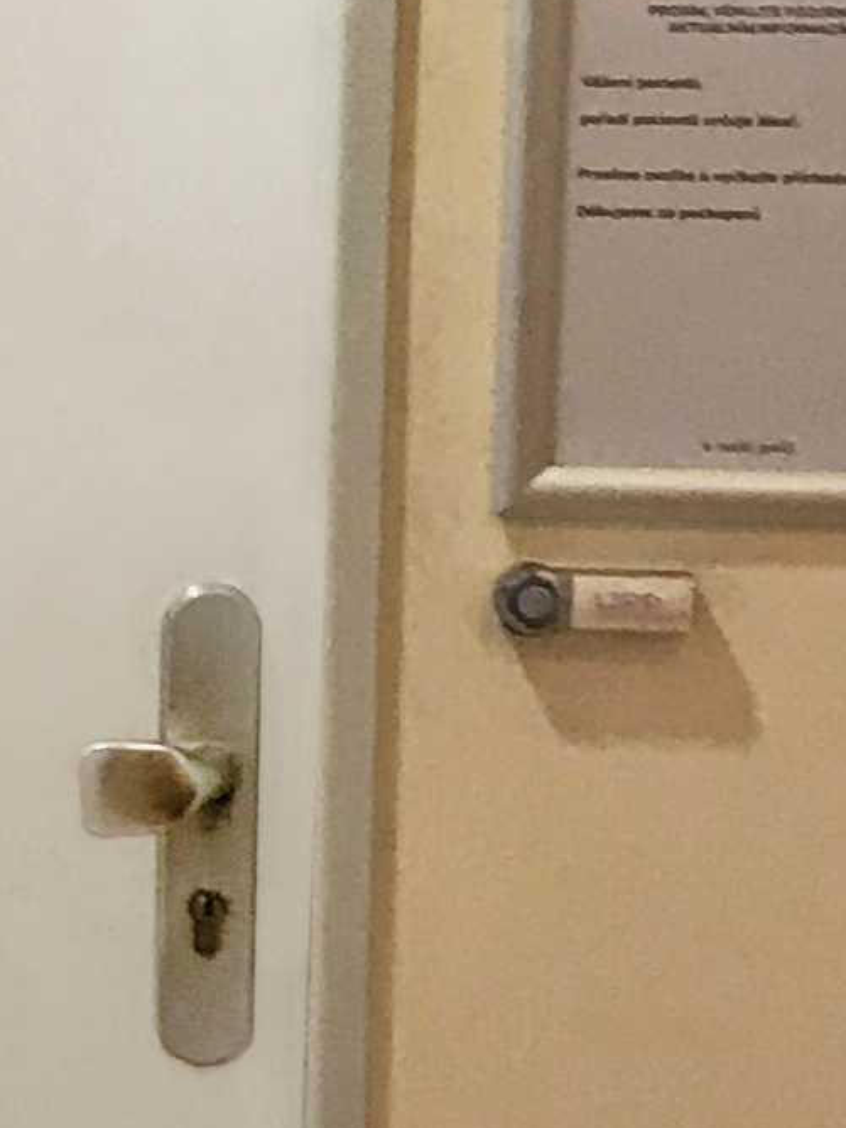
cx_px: -865
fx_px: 5507
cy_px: 463
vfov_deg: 11.7
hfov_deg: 8.3
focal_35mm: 169
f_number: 1.8
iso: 40
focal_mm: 3.99
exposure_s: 1/20
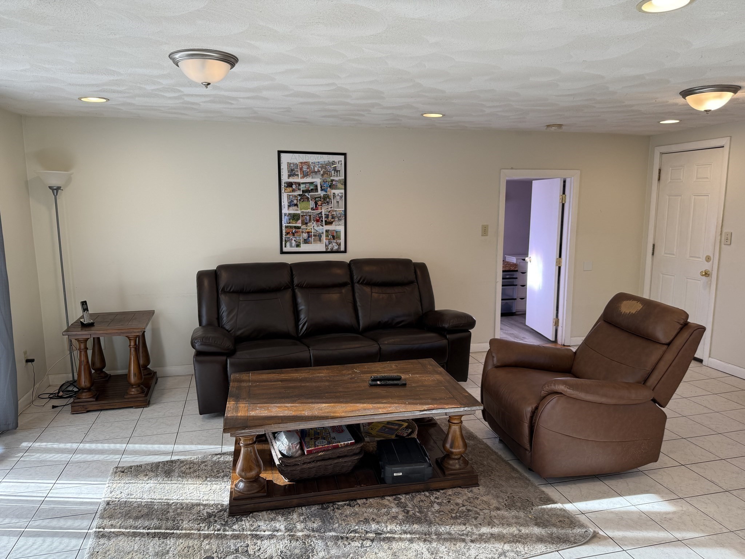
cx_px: 372
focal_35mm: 24
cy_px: 280
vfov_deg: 56.8
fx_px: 517
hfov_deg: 71.6
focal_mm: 6.76
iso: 80
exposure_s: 1/120
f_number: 1.78
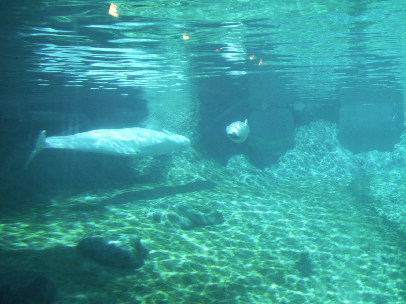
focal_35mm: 37
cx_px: 208
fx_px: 434
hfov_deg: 50.1
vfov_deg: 38.6
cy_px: 144
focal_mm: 5.86
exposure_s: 1/60
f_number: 3.2
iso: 50
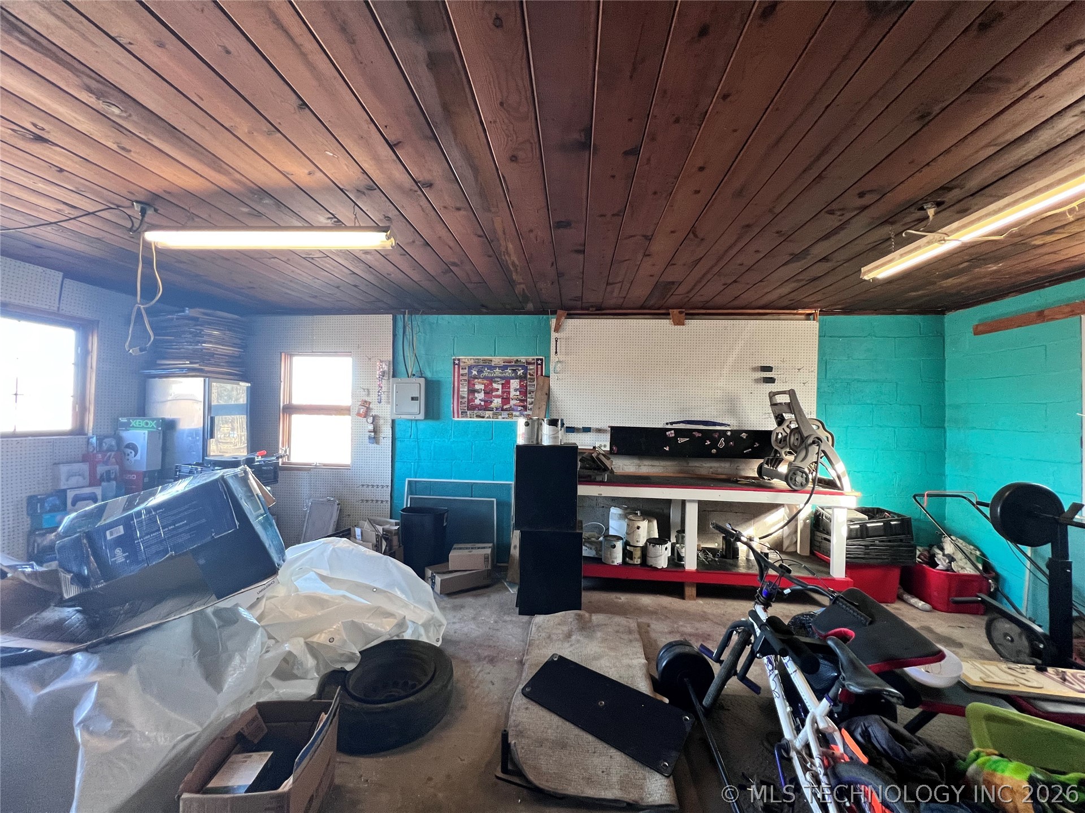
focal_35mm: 13
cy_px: 406
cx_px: 542
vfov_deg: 89.9
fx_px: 407
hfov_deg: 106.2
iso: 250
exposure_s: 1/60
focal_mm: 1.57
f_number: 1.8
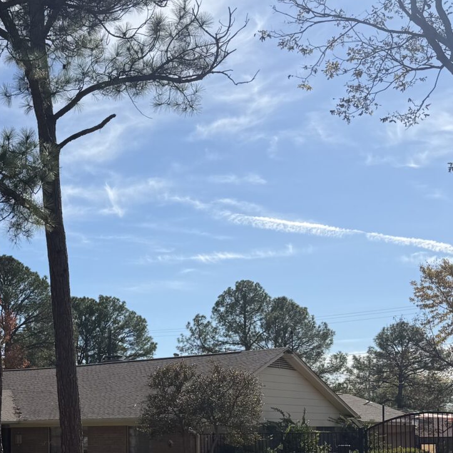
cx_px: 23
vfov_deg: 27.7
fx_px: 888
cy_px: 395
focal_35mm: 60
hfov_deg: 27.3
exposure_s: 1/5319
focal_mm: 6.76
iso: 80
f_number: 1.78
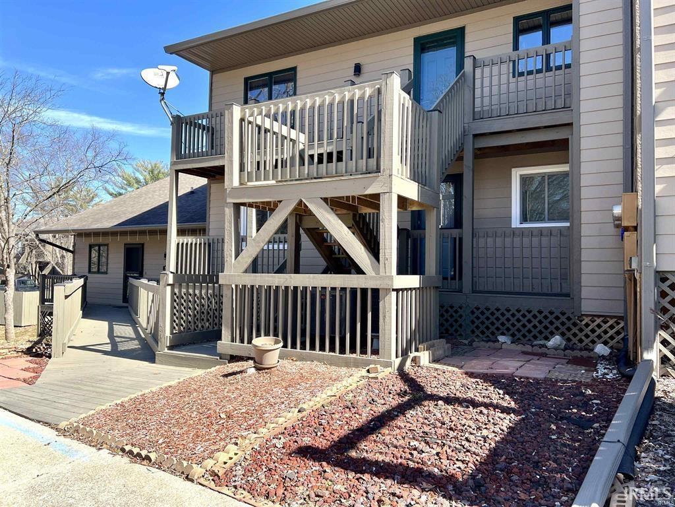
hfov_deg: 67.3
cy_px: 254
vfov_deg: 53.1
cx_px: 338
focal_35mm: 26
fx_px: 507
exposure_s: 1/1395
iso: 50
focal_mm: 5.7
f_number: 1.5
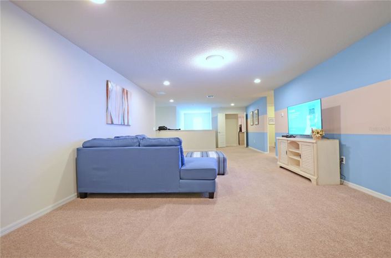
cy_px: 129
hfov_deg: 100.5
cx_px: 196
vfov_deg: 77.0
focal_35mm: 15
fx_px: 162
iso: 100
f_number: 4.5
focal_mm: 10
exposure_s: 1/2
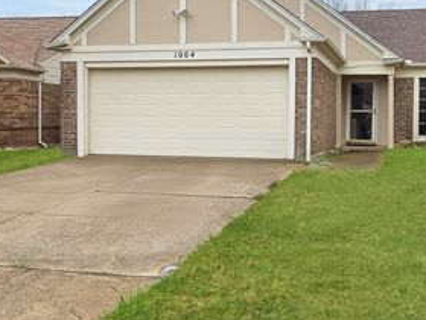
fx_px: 505
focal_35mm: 41
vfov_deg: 35.1
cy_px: 149
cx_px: 286
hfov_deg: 45.1
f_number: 1.8
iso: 25
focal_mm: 5.4
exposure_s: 1/902
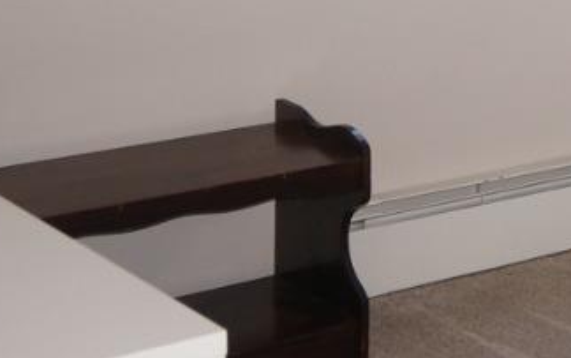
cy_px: -228
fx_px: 1760
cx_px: 1013
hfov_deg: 15.8
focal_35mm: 113
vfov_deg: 11.0
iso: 320
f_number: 4
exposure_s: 1/60
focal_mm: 16
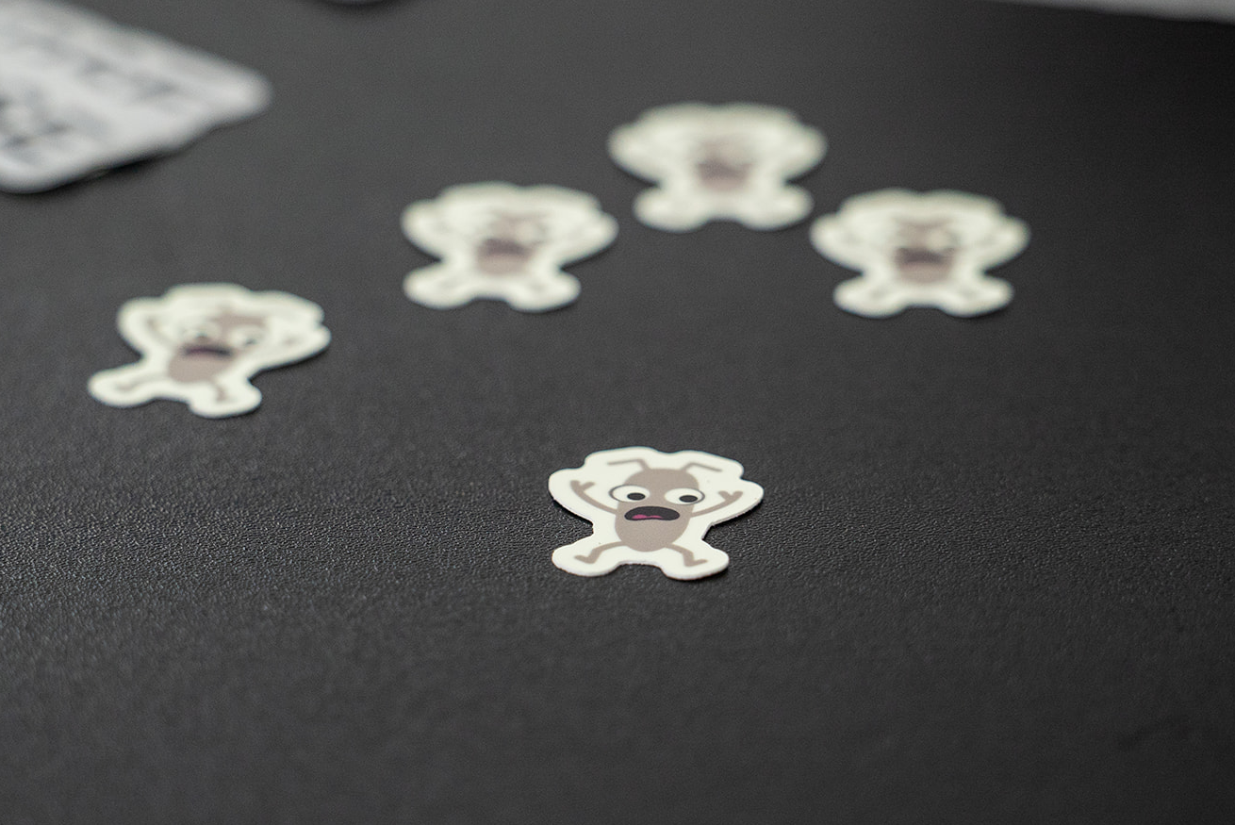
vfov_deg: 5.9
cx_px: 652
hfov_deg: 8.9
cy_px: 412
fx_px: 7963
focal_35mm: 232
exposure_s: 1/200
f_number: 5.6
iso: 1600
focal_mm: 190
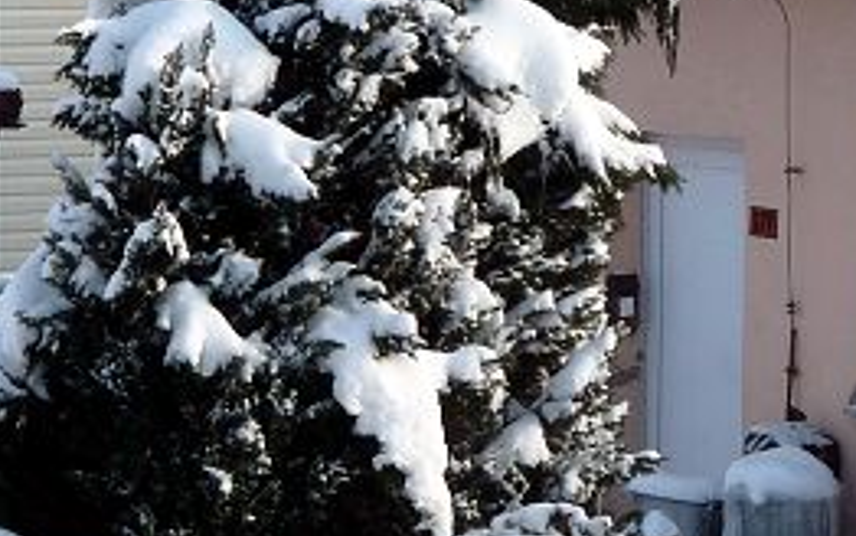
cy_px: -230
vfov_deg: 3.3
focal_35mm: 392
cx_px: -33
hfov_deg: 5.3
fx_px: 9149
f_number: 8
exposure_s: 1/125
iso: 100
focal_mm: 23
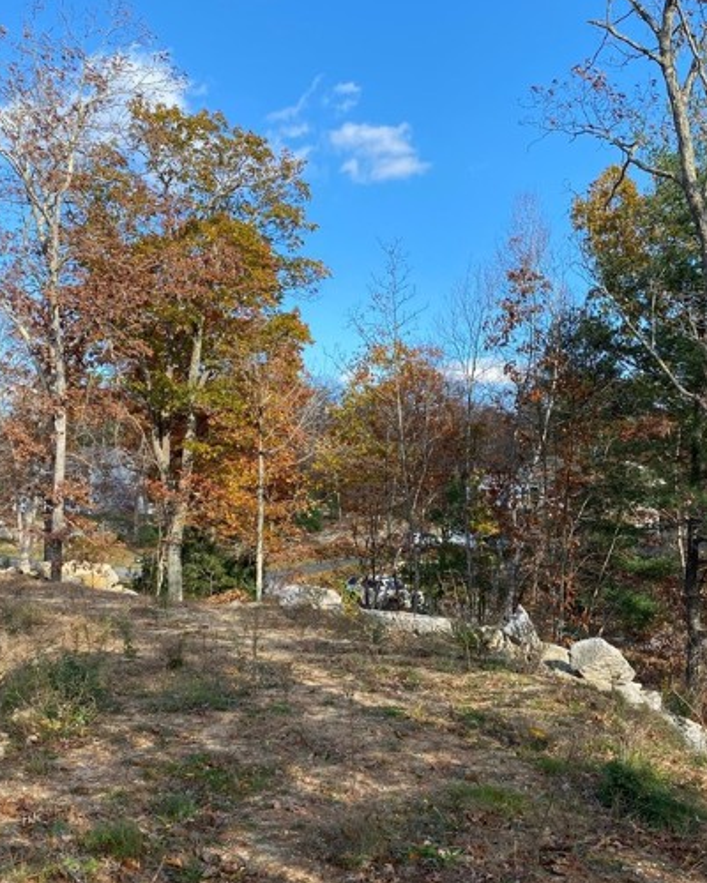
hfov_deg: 38.2
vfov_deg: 46.6
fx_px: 1020
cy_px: 519
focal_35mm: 39
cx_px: 352
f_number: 1.8
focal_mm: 4.25
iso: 32
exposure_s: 1/1093
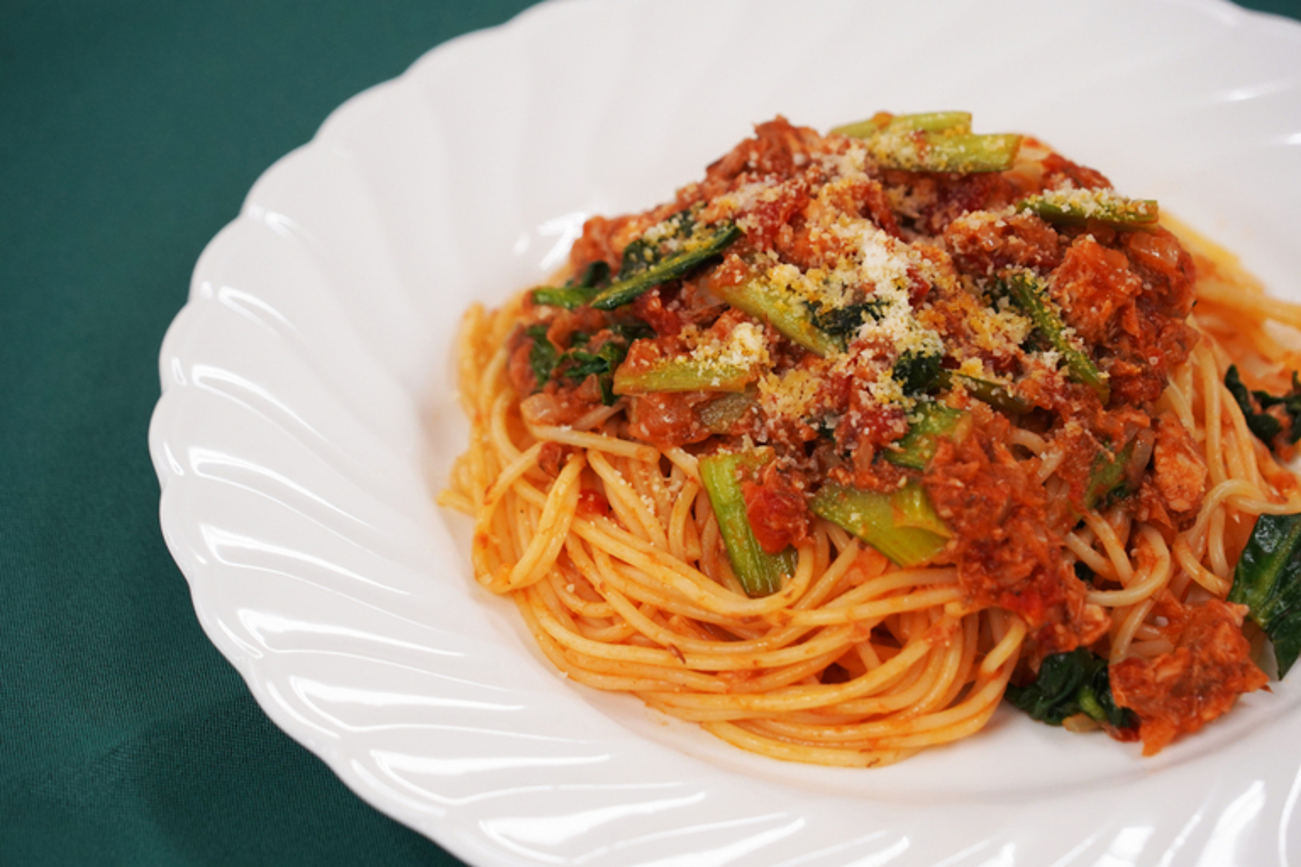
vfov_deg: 8.7
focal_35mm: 157
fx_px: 5673
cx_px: 650
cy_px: 434
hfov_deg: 13.1
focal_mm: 157
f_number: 6.3
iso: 1600
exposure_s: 1/160
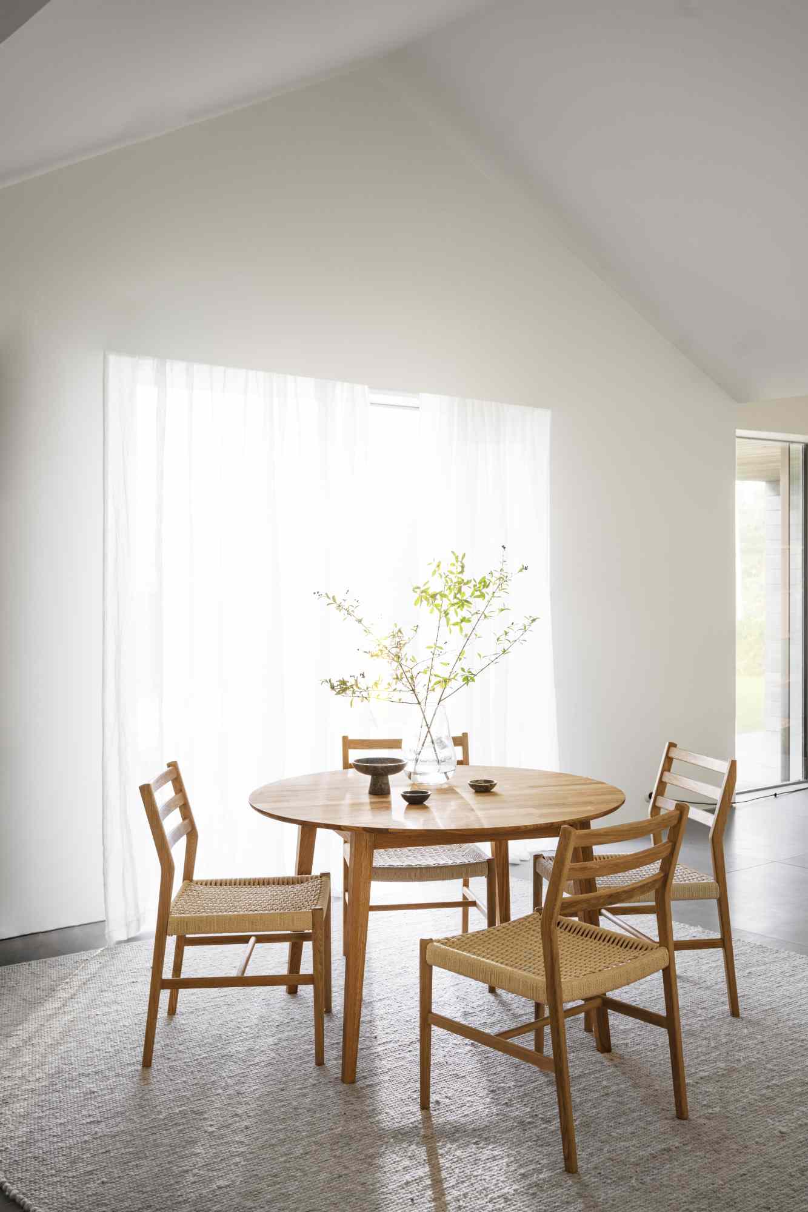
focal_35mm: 38
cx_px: 404
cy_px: 606
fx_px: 1279
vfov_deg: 50.7
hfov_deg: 35.0
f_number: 5.6
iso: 100
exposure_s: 1/13
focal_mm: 38
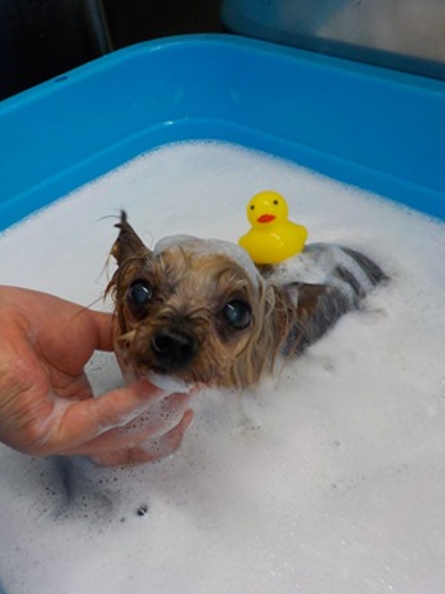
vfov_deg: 56.8
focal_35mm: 32
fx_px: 549
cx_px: 209
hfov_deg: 44.1
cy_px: 285
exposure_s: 1/30
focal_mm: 4.1
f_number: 3.3
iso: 160
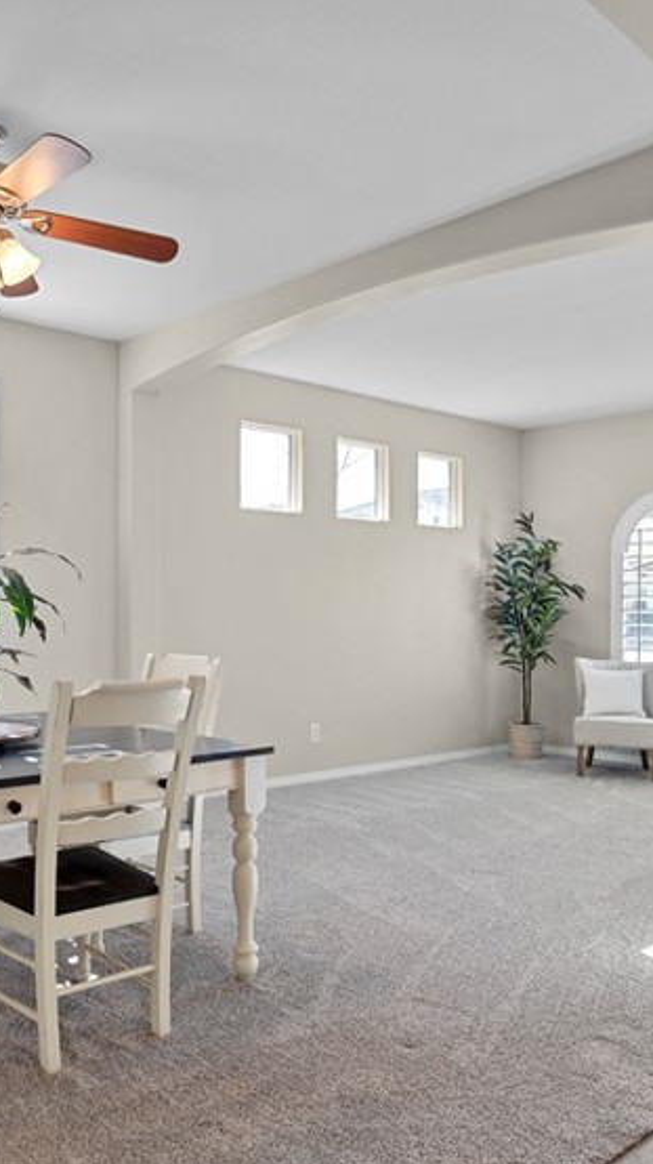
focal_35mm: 31
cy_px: 615
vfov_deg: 62.6
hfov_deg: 37.1
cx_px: 189
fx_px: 956
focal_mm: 16
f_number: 6.3
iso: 250
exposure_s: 1/15
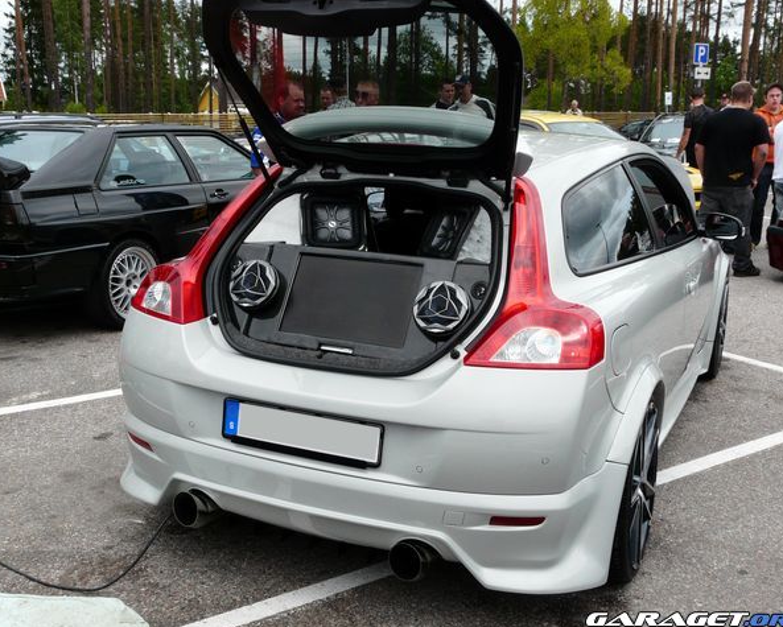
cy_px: 315
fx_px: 927
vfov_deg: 37.4
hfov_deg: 45.8
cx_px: 390
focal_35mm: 40
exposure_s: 1/250
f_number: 5.6
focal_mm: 6.3
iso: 100
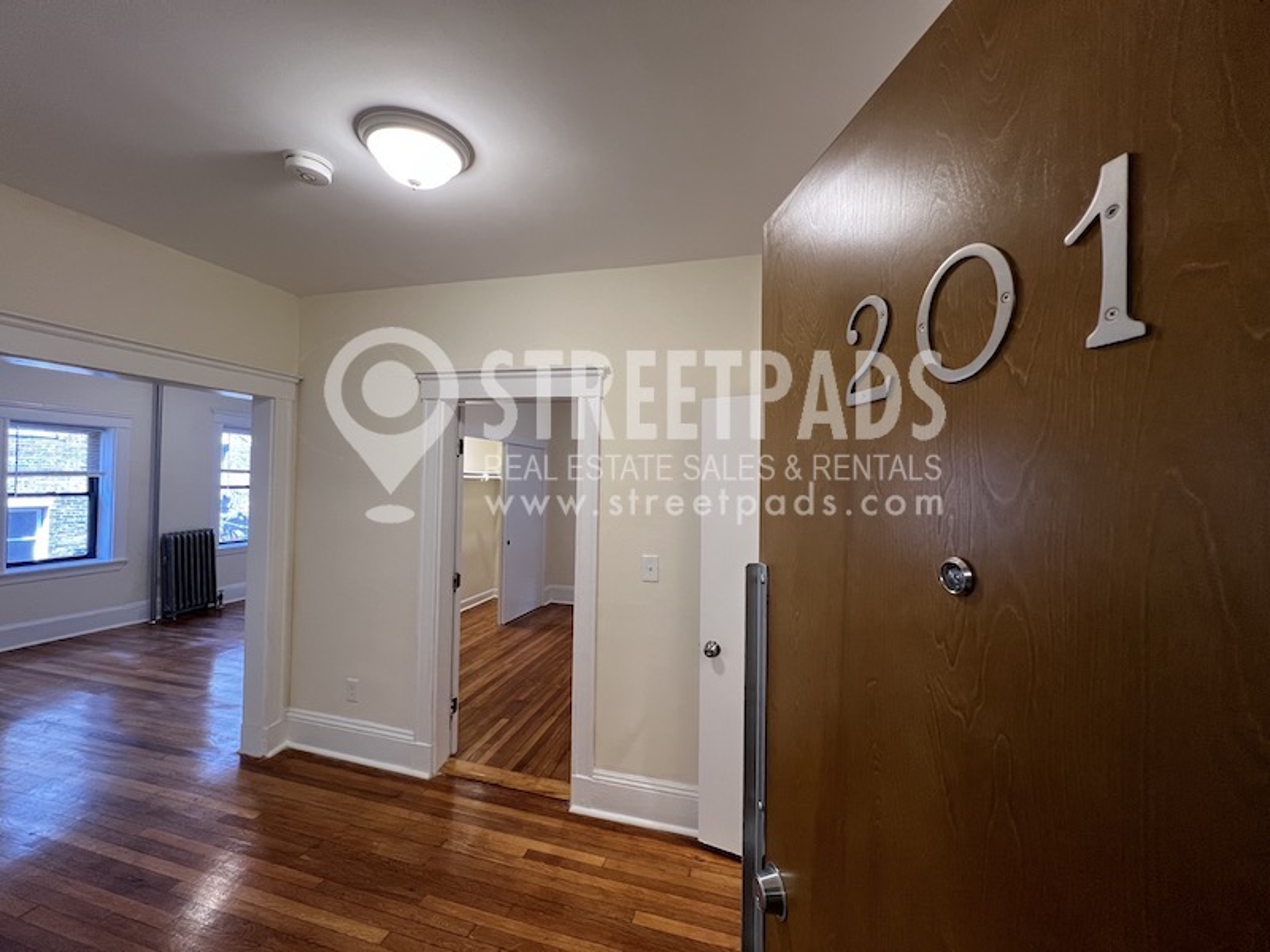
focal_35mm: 13
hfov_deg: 106.2
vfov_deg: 89.9
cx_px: 635
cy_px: 476
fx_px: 477
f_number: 1.8
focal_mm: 1.57
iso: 160
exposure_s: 1/60
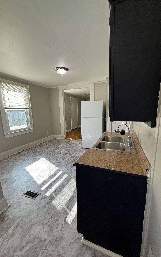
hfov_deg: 74.7
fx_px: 105
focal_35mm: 15
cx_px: 85
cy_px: 129
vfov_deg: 101.5
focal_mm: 2.22
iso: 100
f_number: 2.2
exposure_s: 1/120
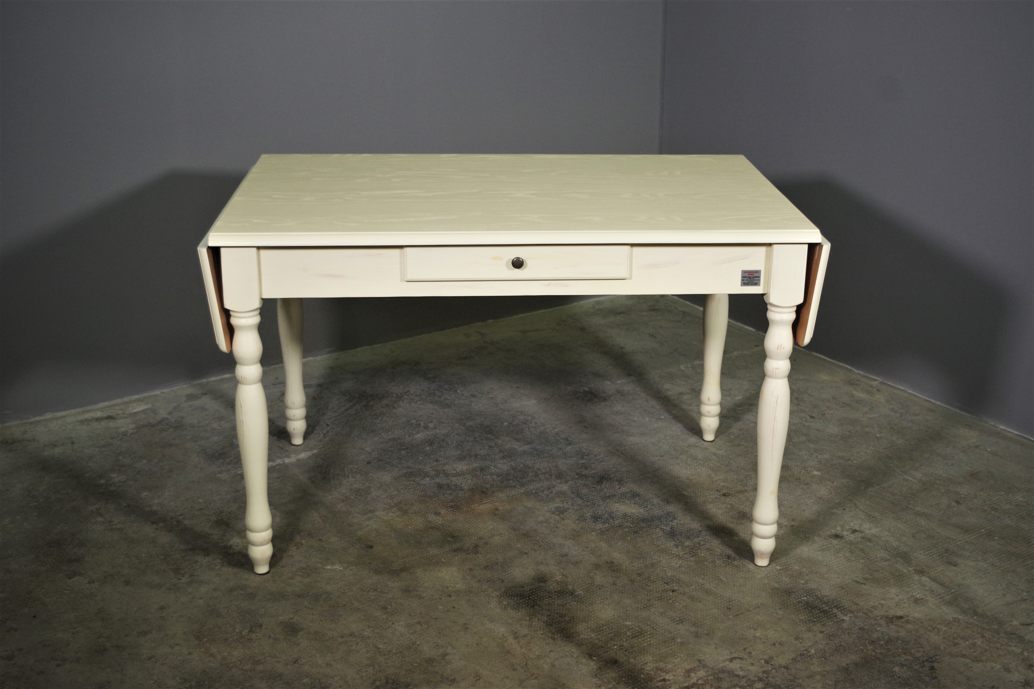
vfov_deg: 29.2
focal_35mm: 46
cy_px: 344
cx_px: 517
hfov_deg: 42.7
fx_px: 1321
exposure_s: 1/60
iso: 800
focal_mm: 30.63
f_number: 4
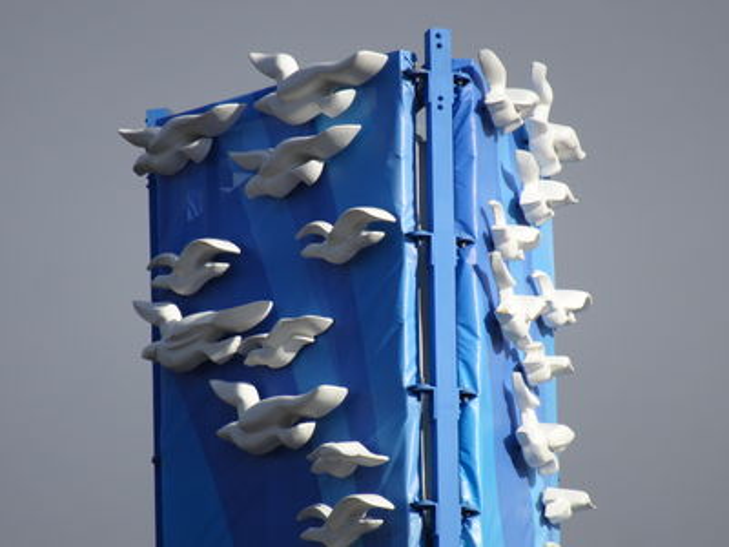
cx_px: 364
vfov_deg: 2.2
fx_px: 14152
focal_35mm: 672
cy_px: 274
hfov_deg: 3.0
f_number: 6.3
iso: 80
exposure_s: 1/500
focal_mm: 114.8
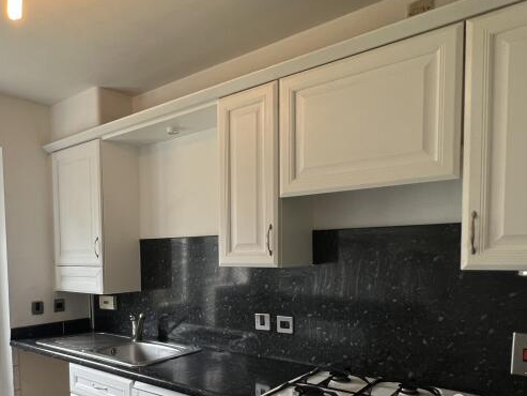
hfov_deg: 63.5
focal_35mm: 27
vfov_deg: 49.8
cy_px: 286
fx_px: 411
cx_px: 172
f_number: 1.8
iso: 125
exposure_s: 1/50
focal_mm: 1.57
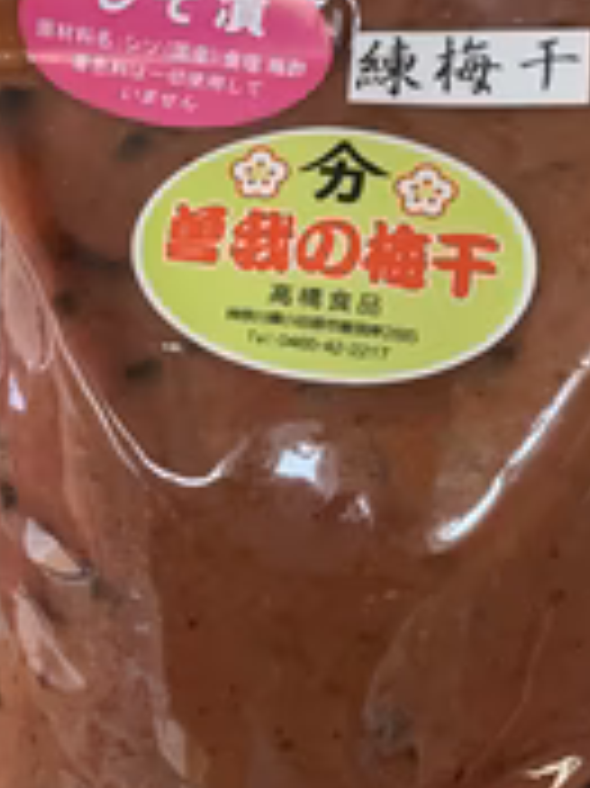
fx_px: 1456
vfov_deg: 30.3
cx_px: 225
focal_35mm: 64
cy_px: 378
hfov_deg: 22.9
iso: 320
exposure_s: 1/56
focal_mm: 3.99
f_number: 1.8
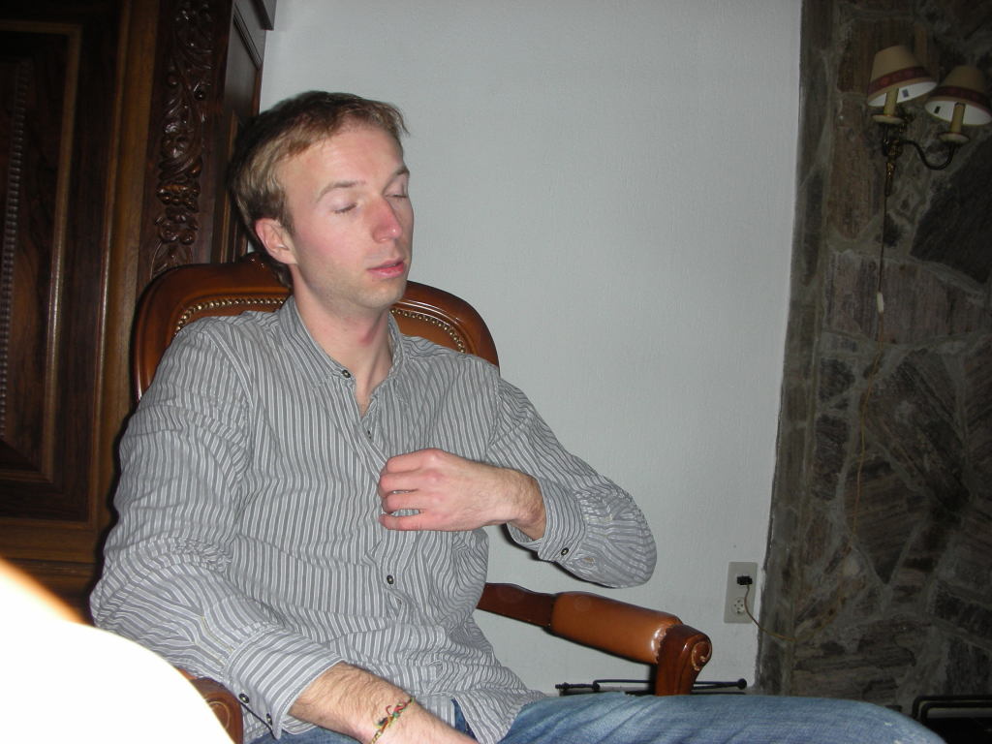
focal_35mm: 35
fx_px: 1003
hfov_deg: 52.6
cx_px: 496
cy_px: 372
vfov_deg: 40.7
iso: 62
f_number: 3
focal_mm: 5.8
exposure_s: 1/60.1
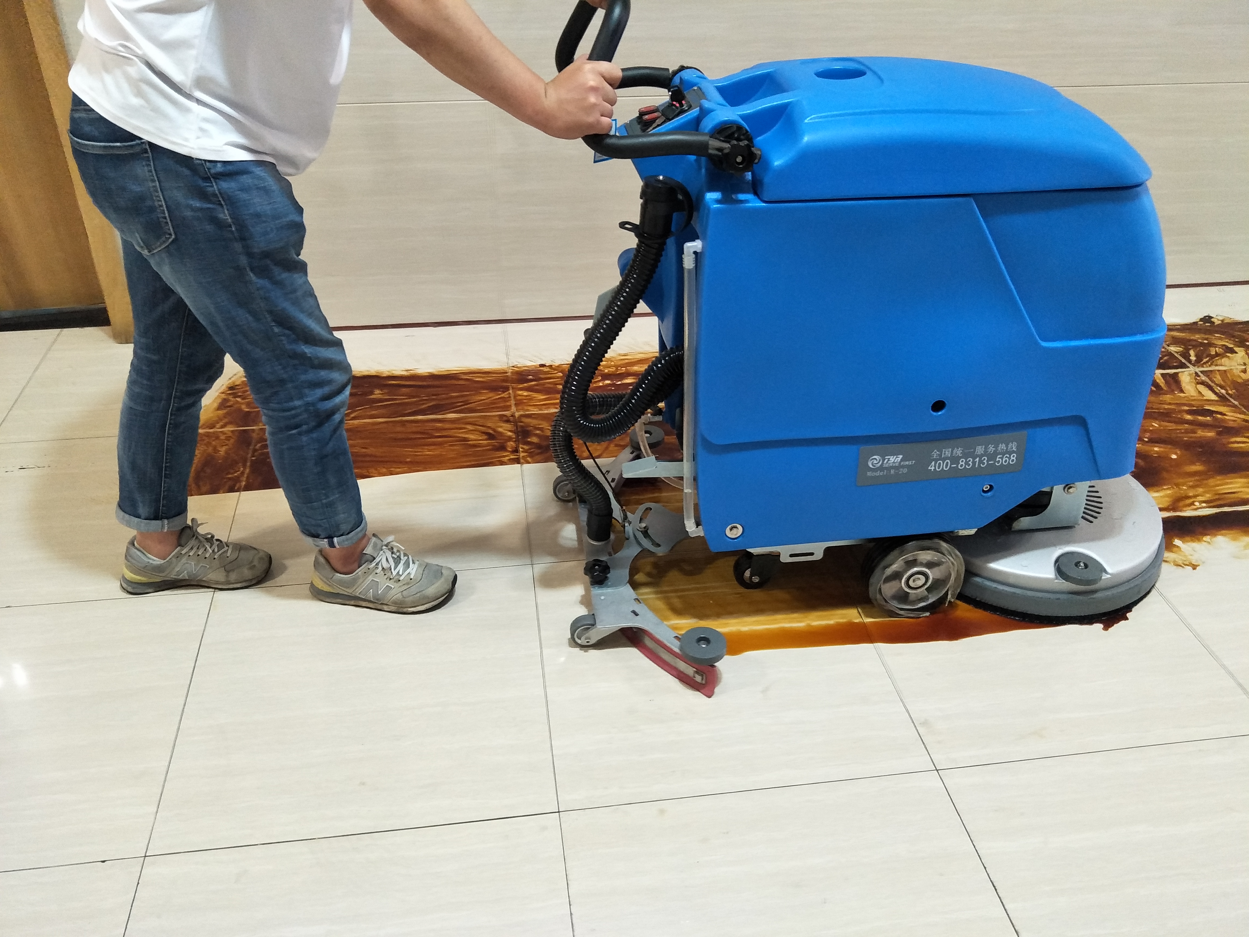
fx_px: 866
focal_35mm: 24
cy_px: 468
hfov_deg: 71.6
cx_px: 624
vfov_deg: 56.8
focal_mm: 4.1
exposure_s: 1/33
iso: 373
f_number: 1.7
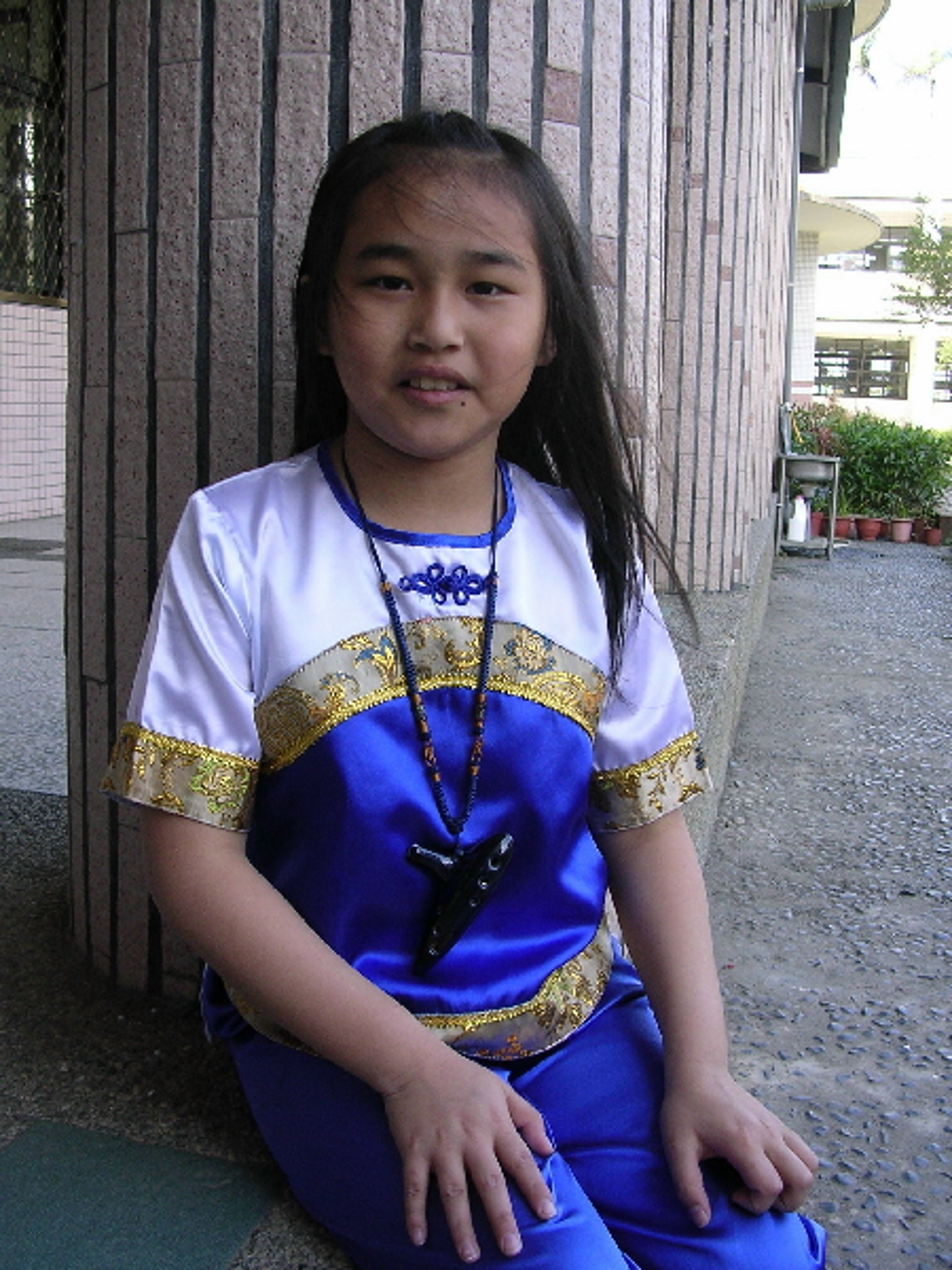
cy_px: 635
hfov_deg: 37.7
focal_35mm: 38
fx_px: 1393
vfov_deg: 49.0
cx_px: 476
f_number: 2.8
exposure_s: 1/107
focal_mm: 5.8
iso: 100
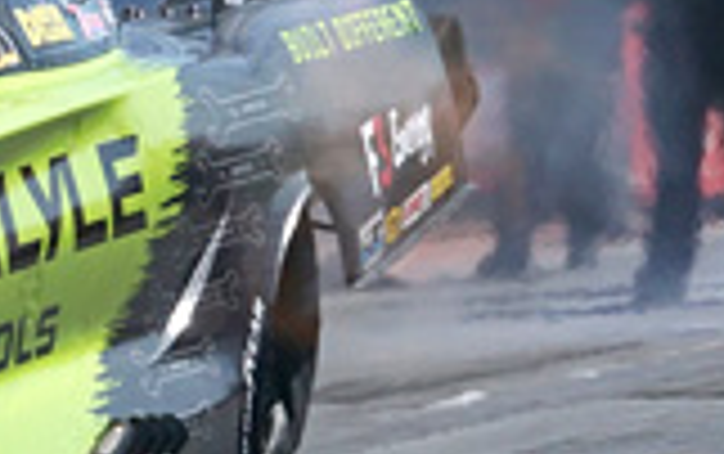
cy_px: 274
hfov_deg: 4.9
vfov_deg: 3.1
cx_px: -355
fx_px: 8454
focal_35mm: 428
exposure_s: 1/3200
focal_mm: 90
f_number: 6.3
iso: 400
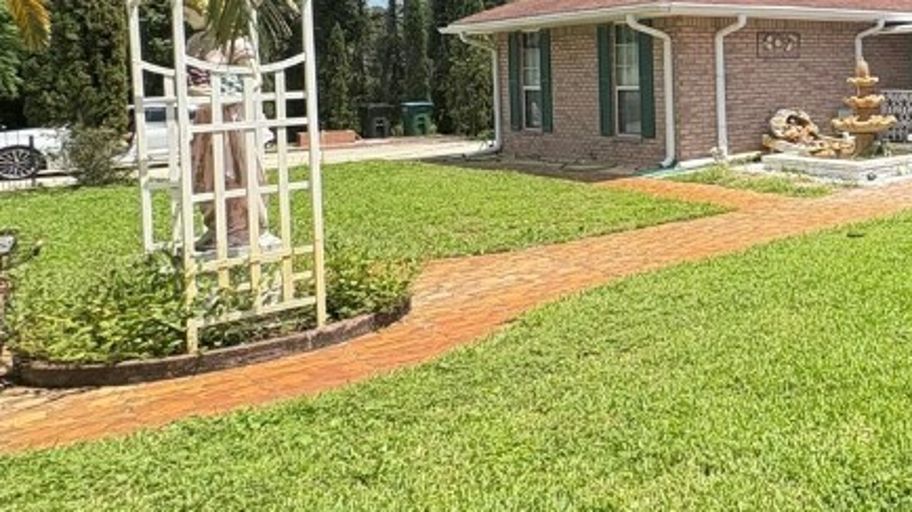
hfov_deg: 42.0
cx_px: 1032
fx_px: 870
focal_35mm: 36
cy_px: 67
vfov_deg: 31.5
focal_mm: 2.22
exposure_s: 1/796
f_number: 2.2
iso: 40
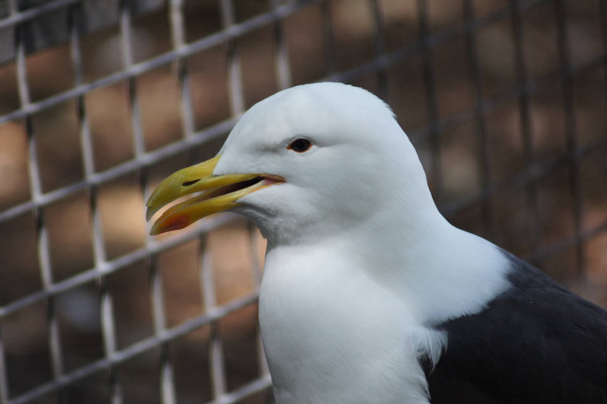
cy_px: 202
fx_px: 7583
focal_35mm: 450
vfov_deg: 3.1
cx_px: 304
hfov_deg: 4.6
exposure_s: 1/200
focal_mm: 300
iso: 800
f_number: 5.6
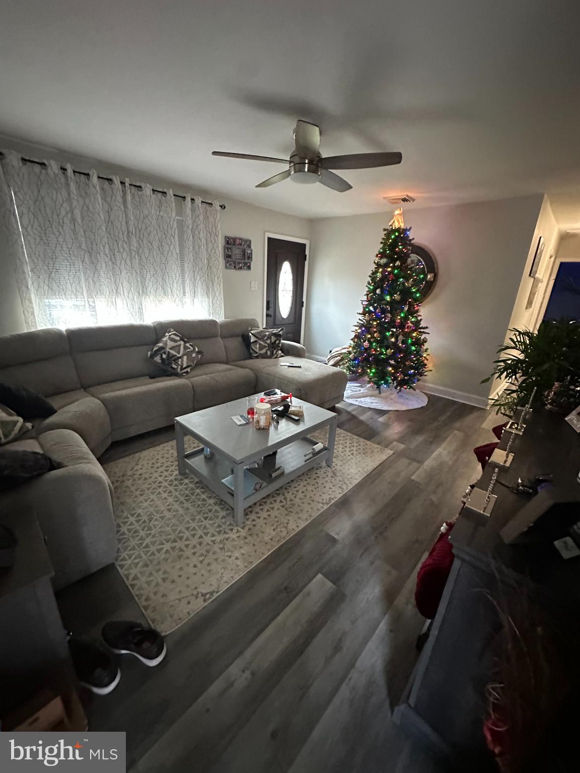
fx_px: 313
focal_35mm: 14
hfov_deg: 85.7
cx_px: 290
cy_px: 386
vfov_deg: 102.1
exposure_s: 1/40
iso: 1000
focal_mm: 2.22
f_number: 2.2
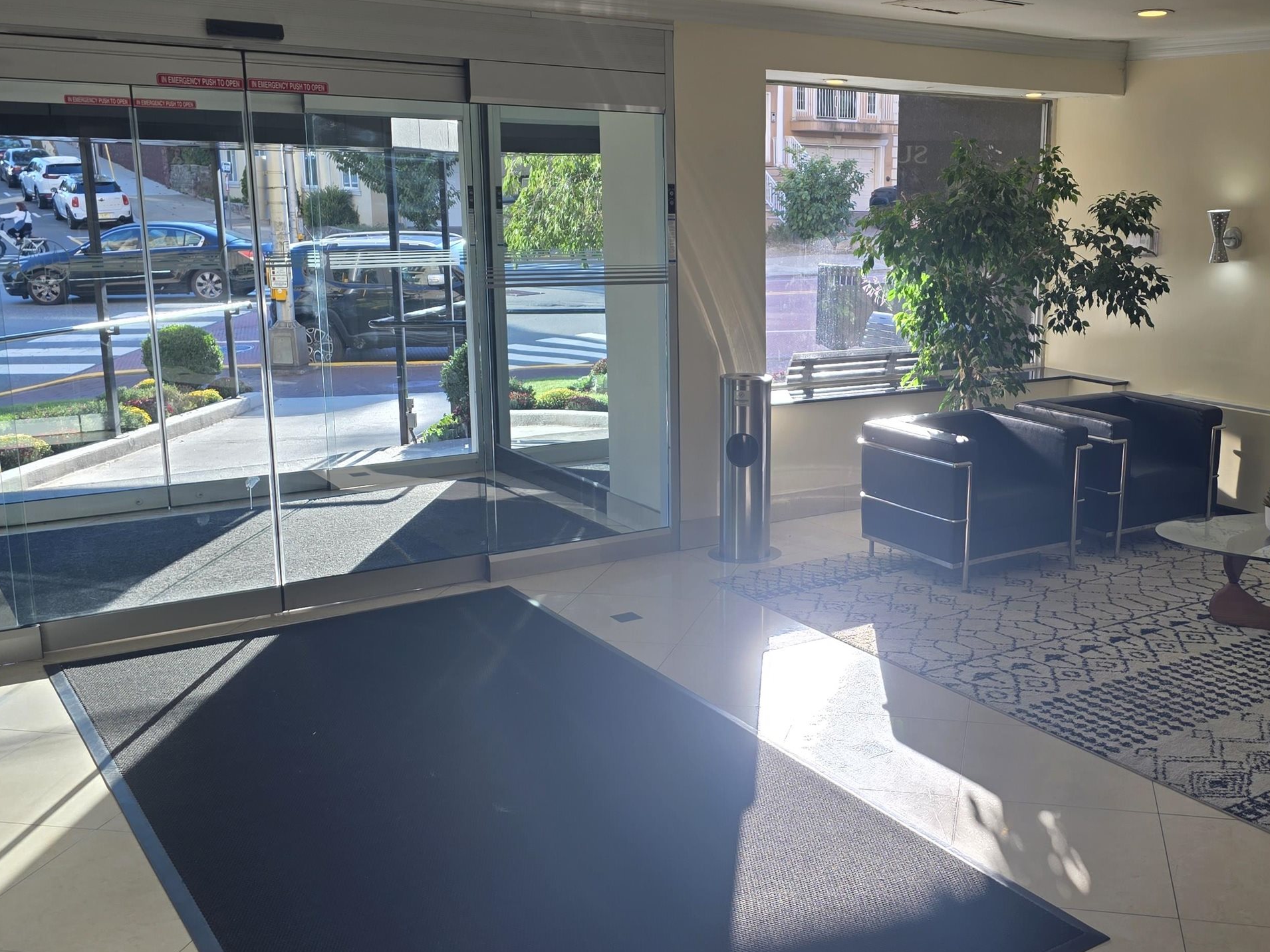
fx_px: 1357
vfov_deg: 38.7
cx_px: 843
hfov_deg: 49.3
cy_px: 465
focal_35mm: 37
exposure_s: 1/120
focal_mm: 6.3
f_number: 1.7
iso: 16
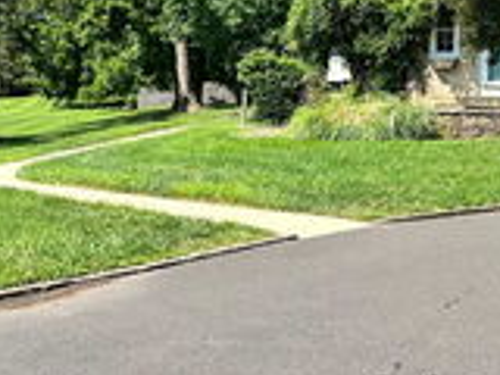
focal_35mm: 64
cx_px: 455
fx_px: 924
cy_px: -9
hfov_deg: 29.0
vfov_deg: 22.0
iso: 80
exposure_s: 1/2110
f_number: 1.78
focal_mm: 6.86
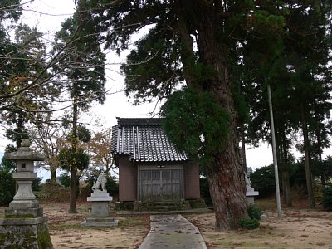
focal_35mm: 35
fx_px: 336
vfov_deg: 40.7
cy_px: 124
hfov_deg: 52.6
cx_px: 166
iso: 80
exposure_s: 1/100
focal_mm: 7.4
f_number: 4.5
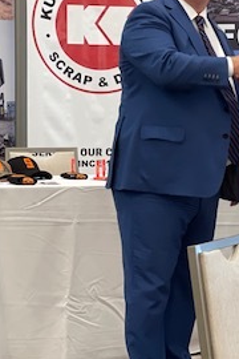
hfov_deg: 8.6
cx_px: 315
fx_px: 1573
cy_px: 150
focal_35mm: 158
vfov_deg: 13.0
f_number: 2.2
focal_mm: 7.5
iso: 200
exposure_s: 1/40
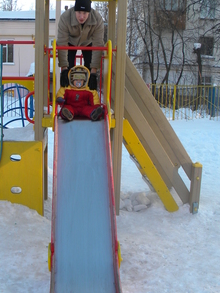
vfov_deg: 43.8
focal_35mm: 43
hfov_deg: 33.5
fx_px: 364
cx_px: 86
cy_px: 152
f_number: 3.5
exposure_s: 1/193
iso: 80
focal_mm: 5
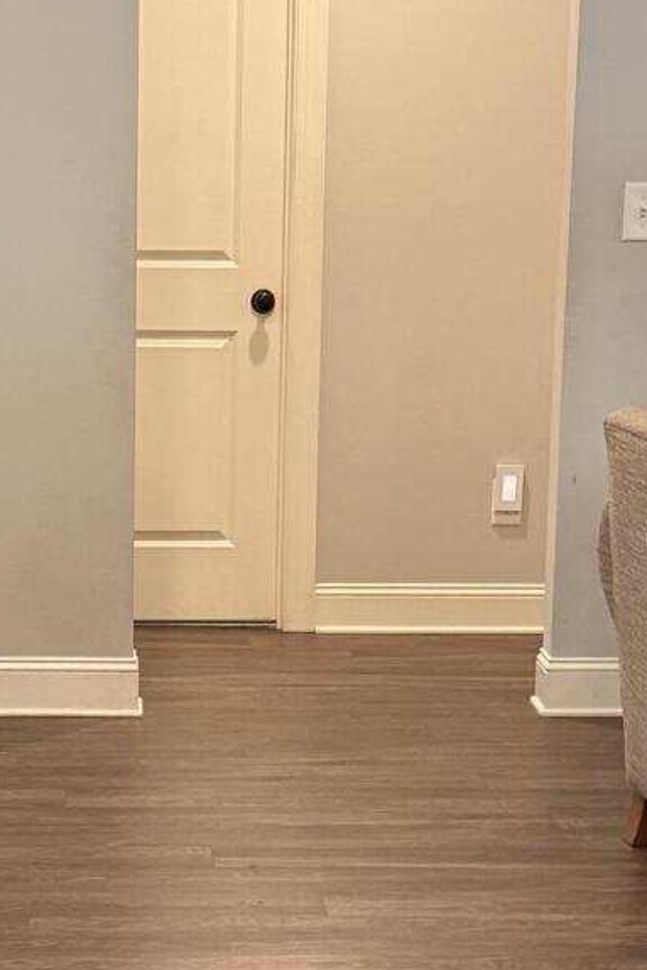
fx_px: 2344
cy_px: 695
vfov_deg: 23.2
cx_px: 167
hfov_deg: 15.6
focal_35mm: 87
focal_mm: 6.76
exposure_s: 1/60
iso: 400
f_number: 1.78
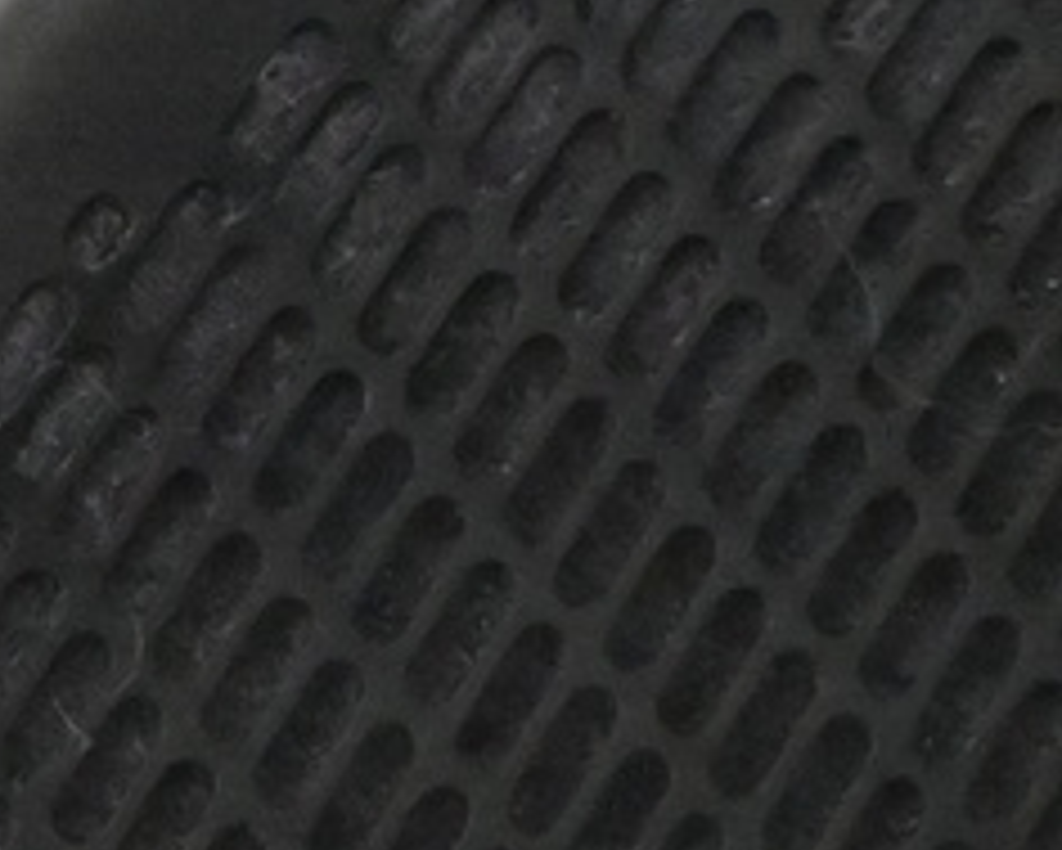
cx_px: -1665
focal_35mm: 483
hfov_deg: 3.9
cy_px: 1151
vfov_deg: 3.2
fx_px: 15187
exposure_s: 1/80
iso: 8000
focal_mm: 50
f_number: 6.3
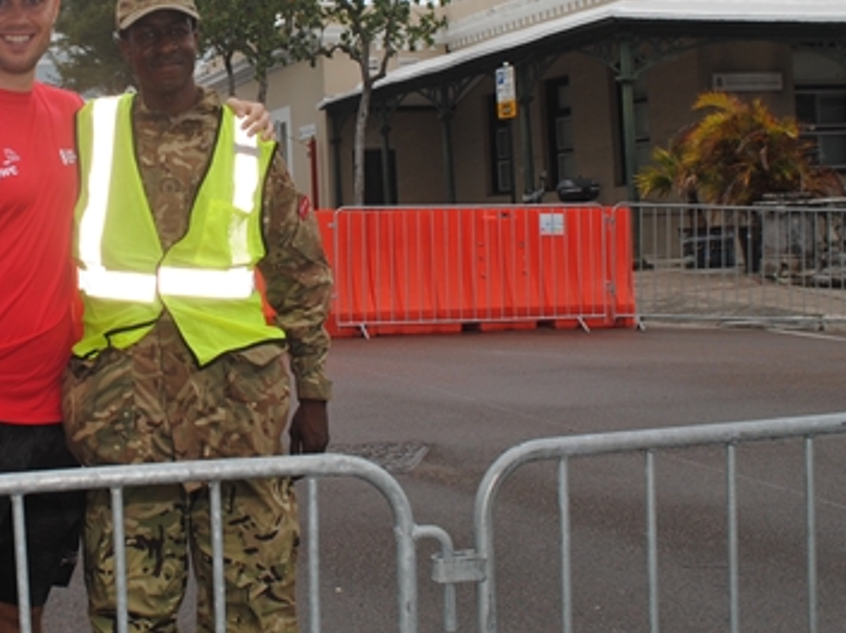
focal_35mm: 59
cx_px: 189
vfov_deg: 24.2
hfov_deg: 32.0
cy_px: 79
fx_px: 1440
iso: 100
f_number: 9
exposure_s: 1/200
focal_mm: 18
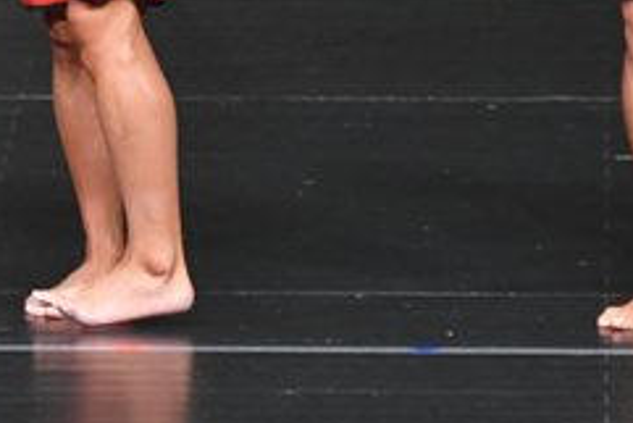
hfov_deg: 2.0
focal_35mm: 1011
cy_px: -229
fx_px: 17787
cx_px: -67
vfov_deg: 1.4
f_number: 5.6
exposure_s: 1/400
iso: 4000
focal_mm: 210
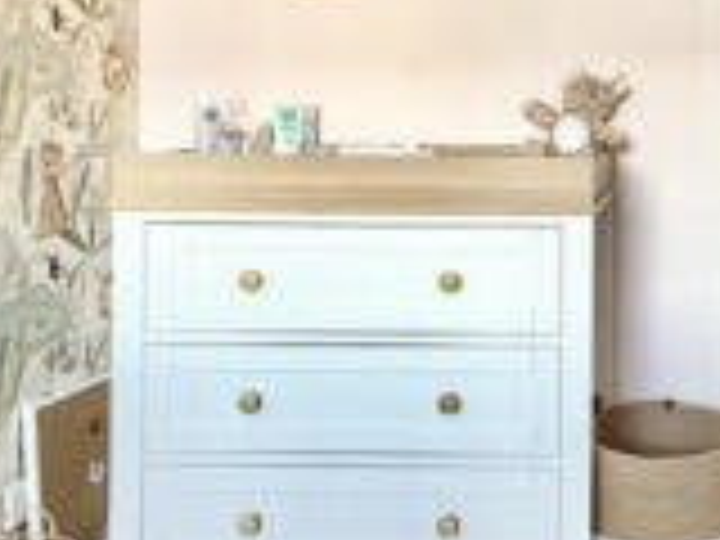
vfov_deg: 27.9
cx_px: 700
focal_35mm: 51
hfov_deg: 34.5
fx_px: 1061
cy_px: 101
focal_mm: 2.22
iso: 250
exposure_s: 1/99
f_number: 2.2
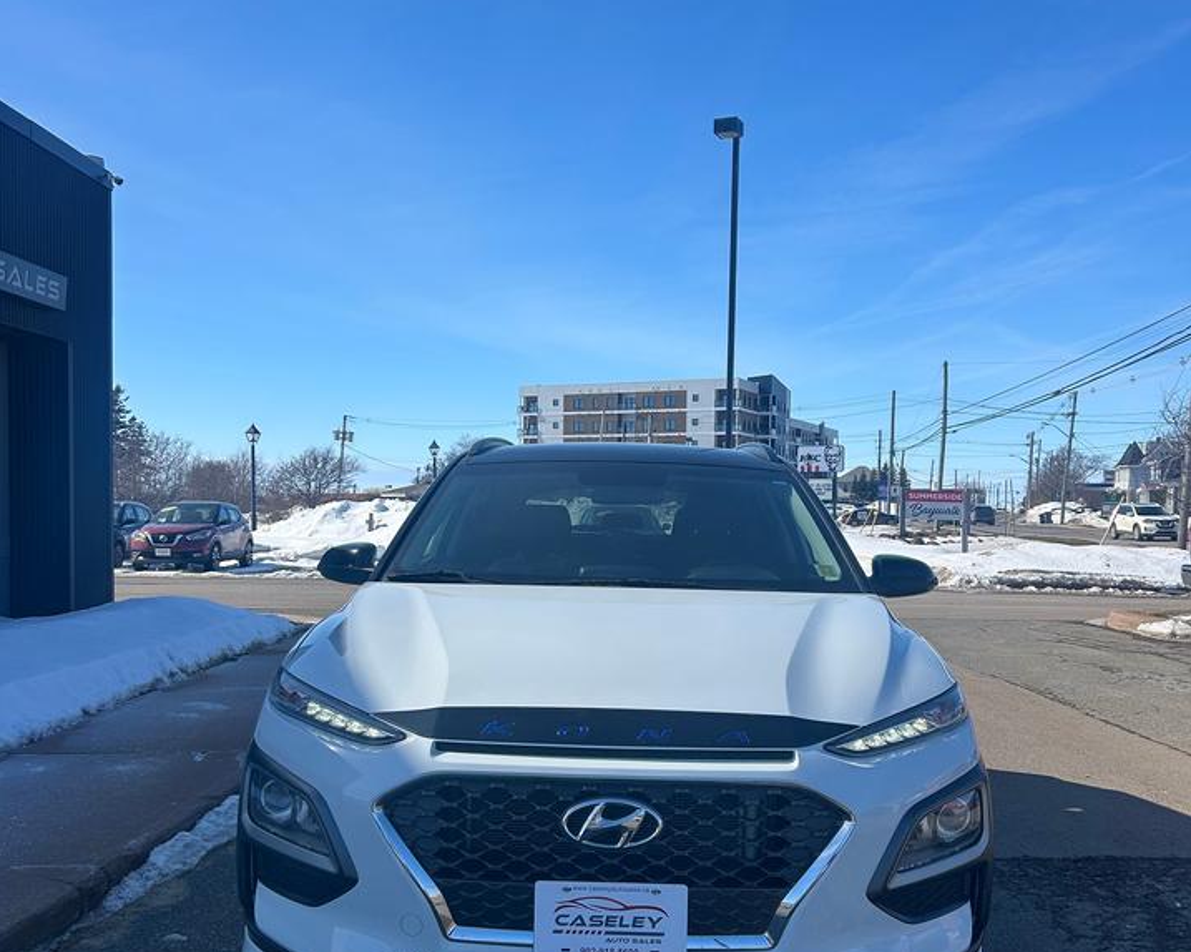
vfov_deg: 43.2
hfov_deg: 52.9
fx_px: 1198
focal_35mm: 34
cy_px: 550
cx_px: 595
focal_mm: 5.7
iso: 50
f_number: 1.5
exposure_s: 1/6993
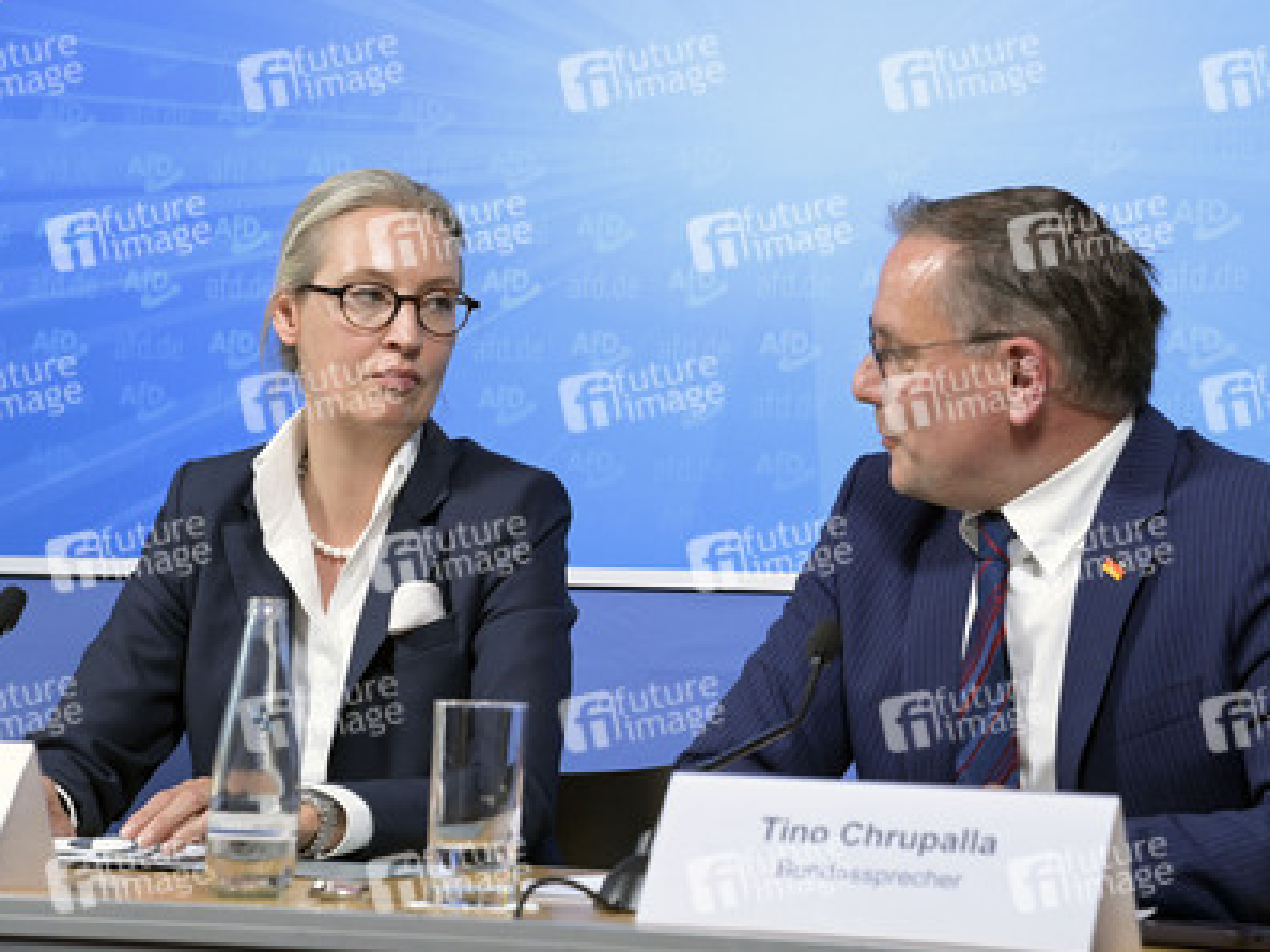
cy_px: 474
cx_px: 685
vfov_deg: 12.9
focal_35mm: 115
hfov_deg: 17.1
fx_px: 4219
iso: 6400
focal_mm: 105
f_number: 7.1
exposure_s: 1/400
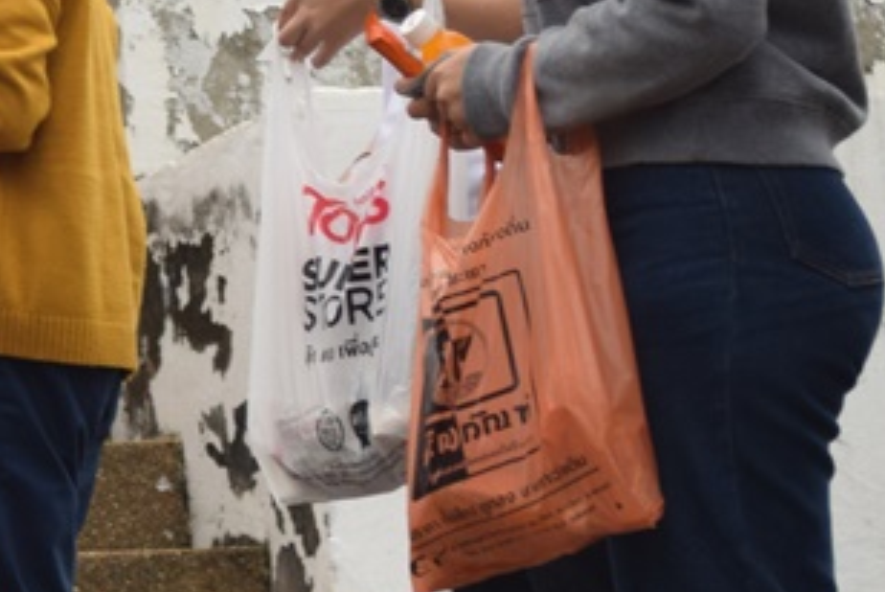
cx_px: -578
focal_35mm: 280
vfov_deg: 4.9
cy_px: 16
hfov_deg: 7.2
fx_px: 6892
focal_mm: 45
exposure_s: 1/160
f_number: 6.3
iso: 400
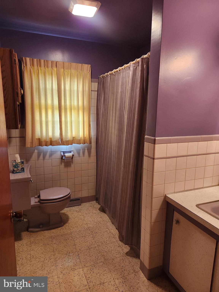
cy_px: 146
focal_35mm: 23
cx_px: 110
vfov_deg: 73.9
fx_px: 194
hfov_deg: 58.9
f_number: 1.8
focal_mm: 5.4
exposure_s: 1/120
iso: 400
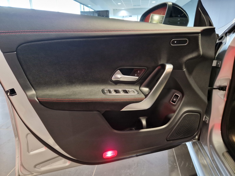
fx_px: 156
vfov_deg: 58.9
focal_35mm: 23
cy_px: 88
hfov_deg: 73.9
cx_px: 118
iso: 640
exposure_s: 1/25
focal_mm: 5.4
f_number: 1.8
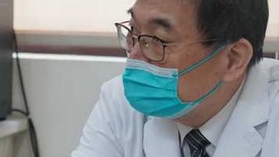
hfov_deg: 11.9
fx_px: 1302
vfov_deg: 6.9
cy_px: 144
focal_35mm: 176
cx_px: -67
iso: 1250
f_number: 4
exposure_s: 1/160
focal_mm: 46
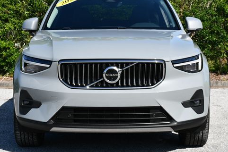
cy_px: 62
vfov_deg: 14.7
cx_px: 110
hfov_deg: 21.9
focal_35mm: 93
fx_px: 589
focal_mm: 35
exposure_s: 1/250
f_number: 8
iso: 100
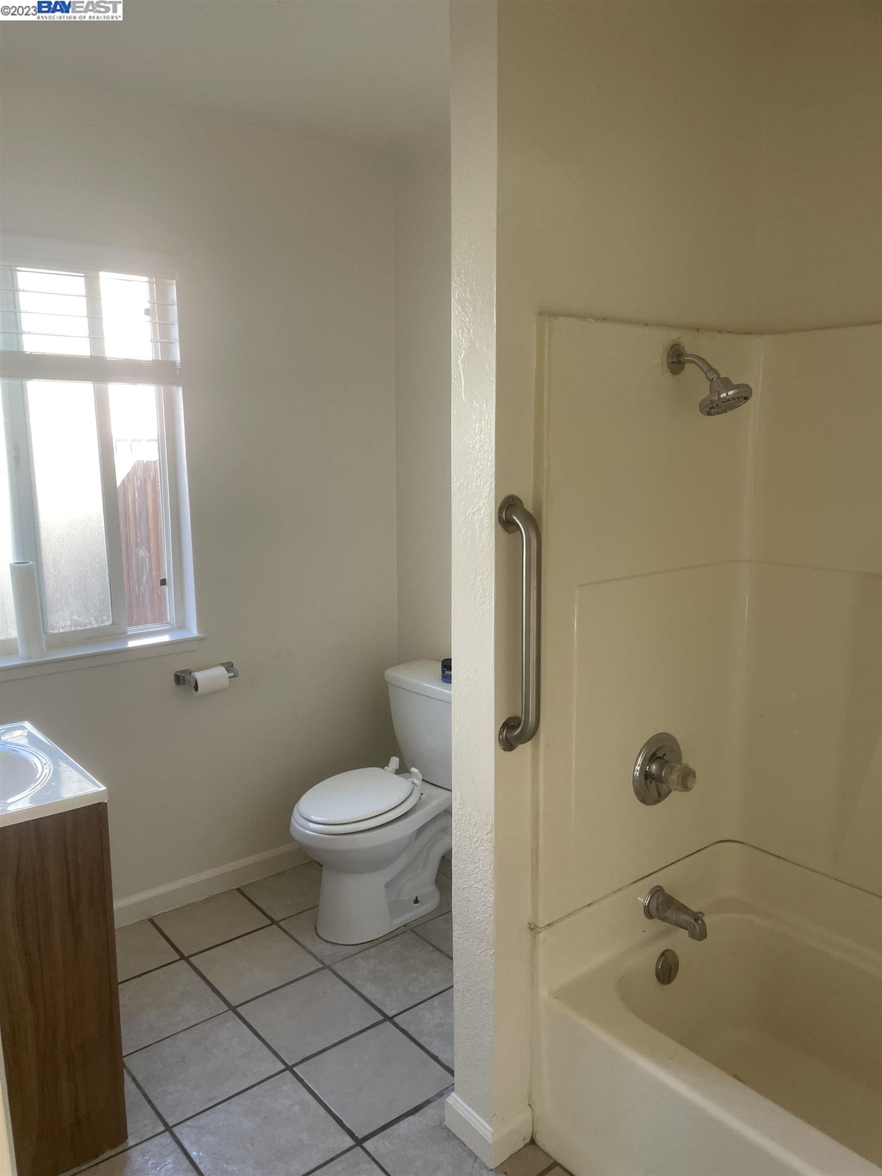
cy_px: 588
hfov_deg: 53.1
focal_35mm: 26
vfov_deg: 67.3
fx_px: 883
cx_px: 441
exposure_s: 1/121
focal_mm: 4.2
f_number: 1.6
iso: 125
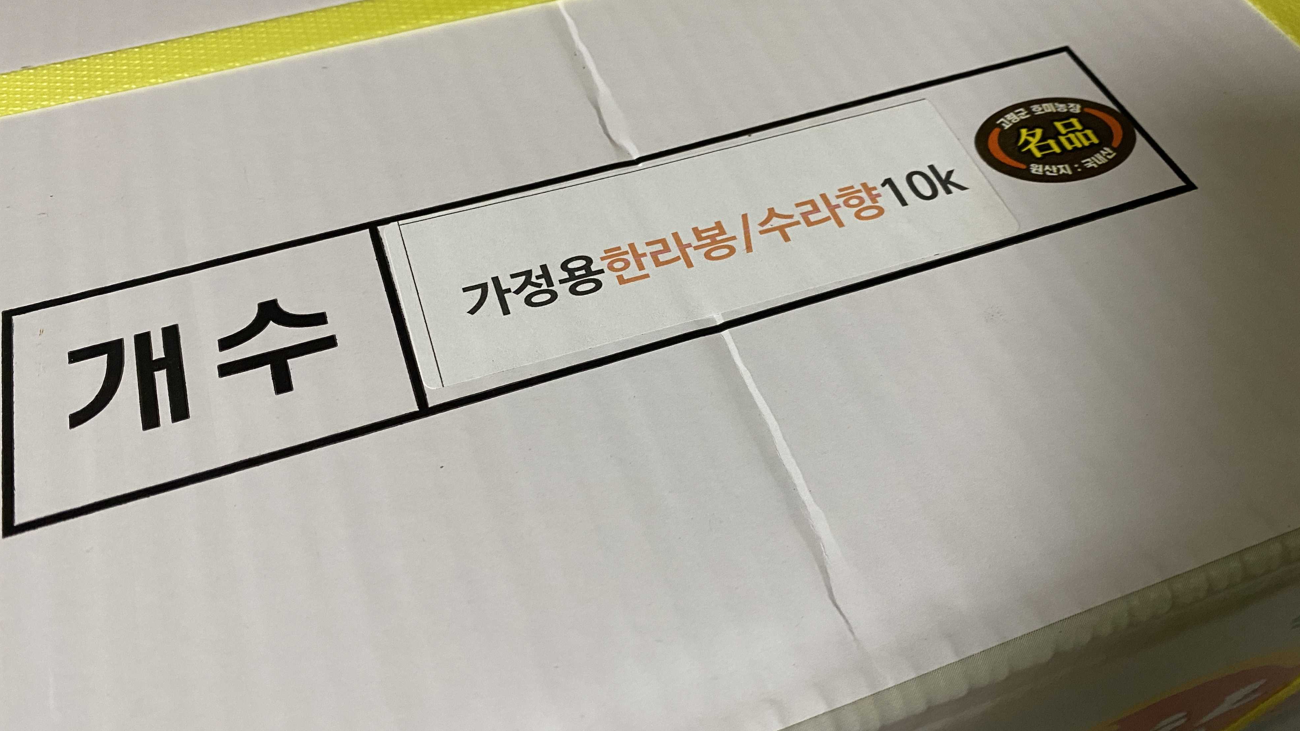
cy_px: 321
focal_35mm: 28
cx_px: 656
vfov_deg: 41.4
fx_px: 965
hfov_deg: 67.9
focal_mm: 4.25
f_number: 1.8
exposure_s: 1/60
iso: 200
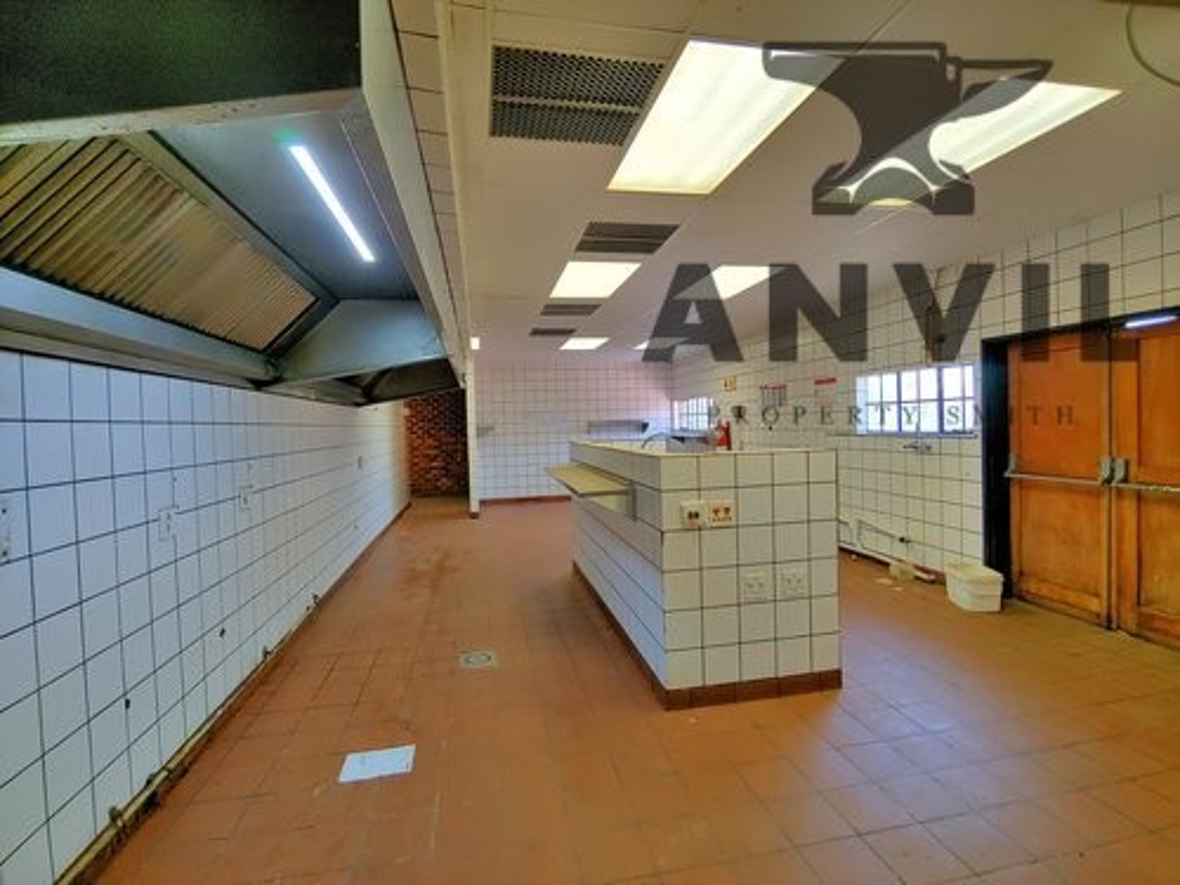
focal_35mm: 16
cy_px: 442
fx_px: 545
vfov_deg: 78.1
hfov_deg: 94.5
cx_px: 590
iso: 50
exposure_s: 1/33
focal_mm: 2.18
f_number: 1.9
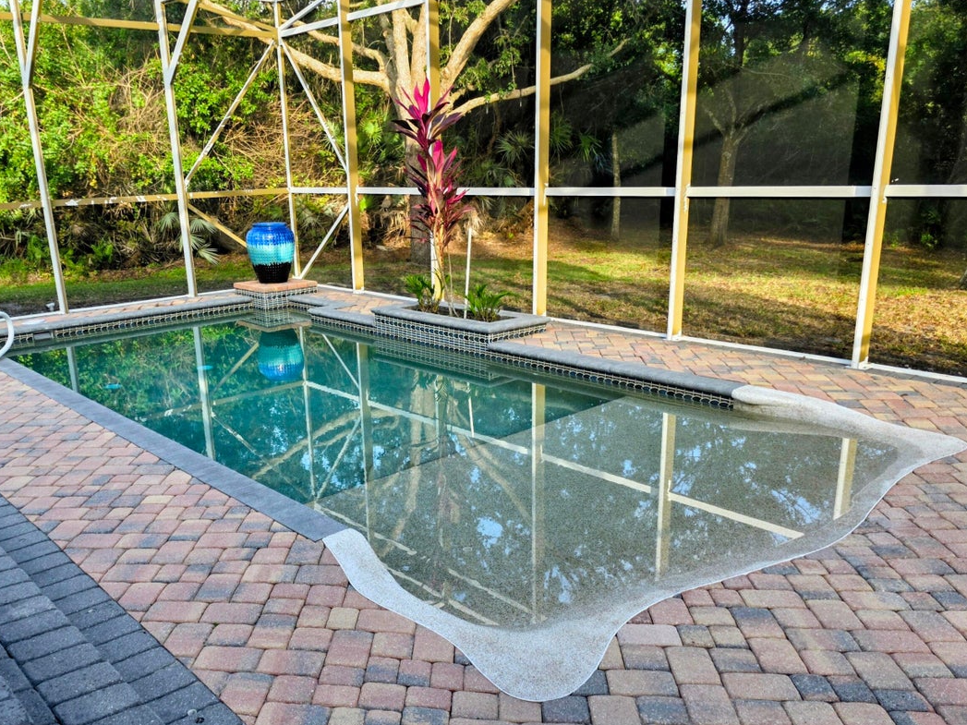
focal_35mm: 30
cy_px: 405
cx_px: 413
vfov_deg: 46.7
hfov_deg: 59.7
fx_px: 838
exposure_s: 1/180
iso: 40
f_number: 1.7
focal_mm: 6.3
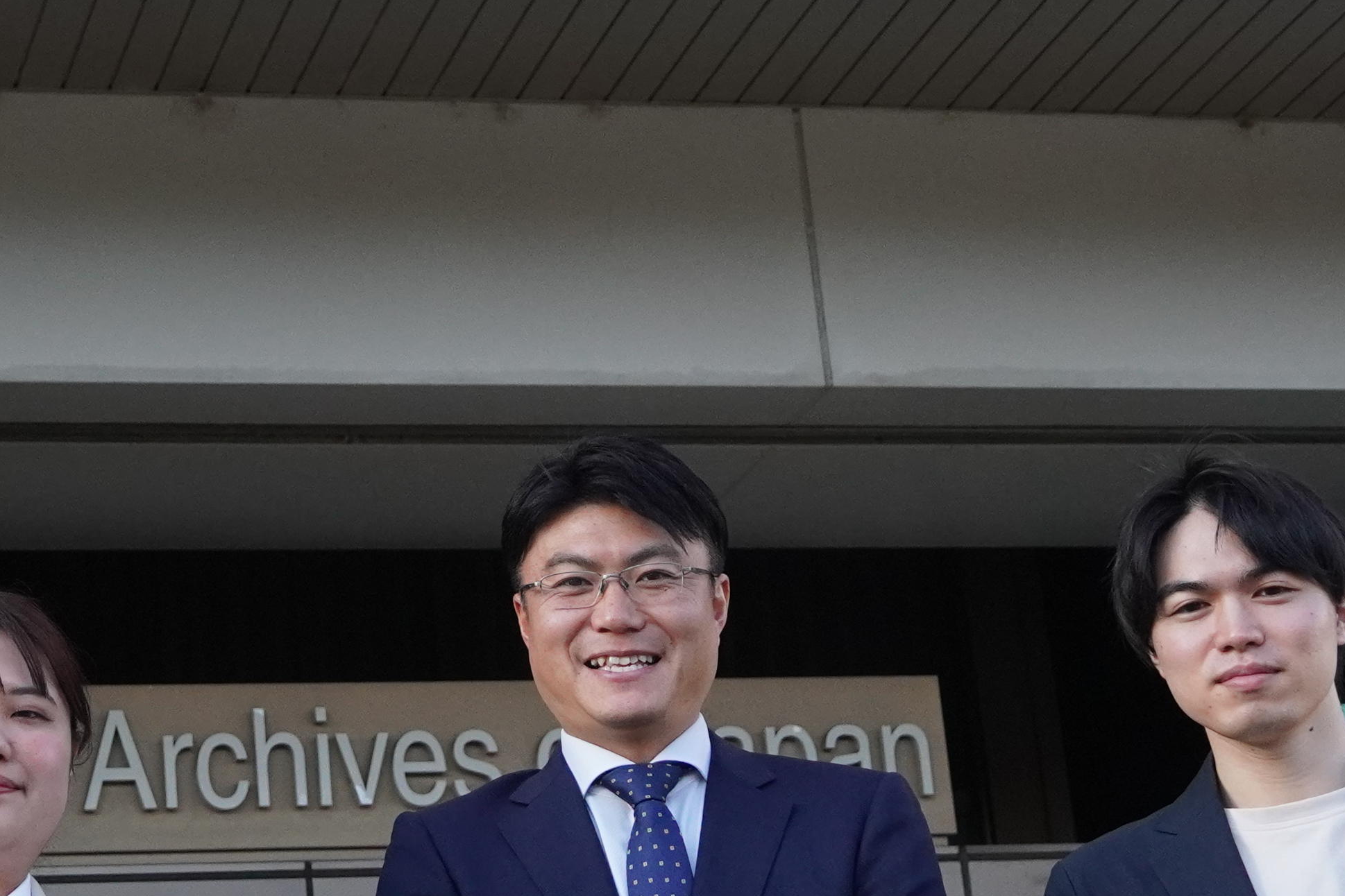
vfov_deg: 14.0
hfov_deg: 20.7
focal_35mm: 98
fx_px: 3644
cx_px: 282
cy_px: 326
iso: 1250
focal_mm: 21
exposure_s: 1/2000
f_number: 4
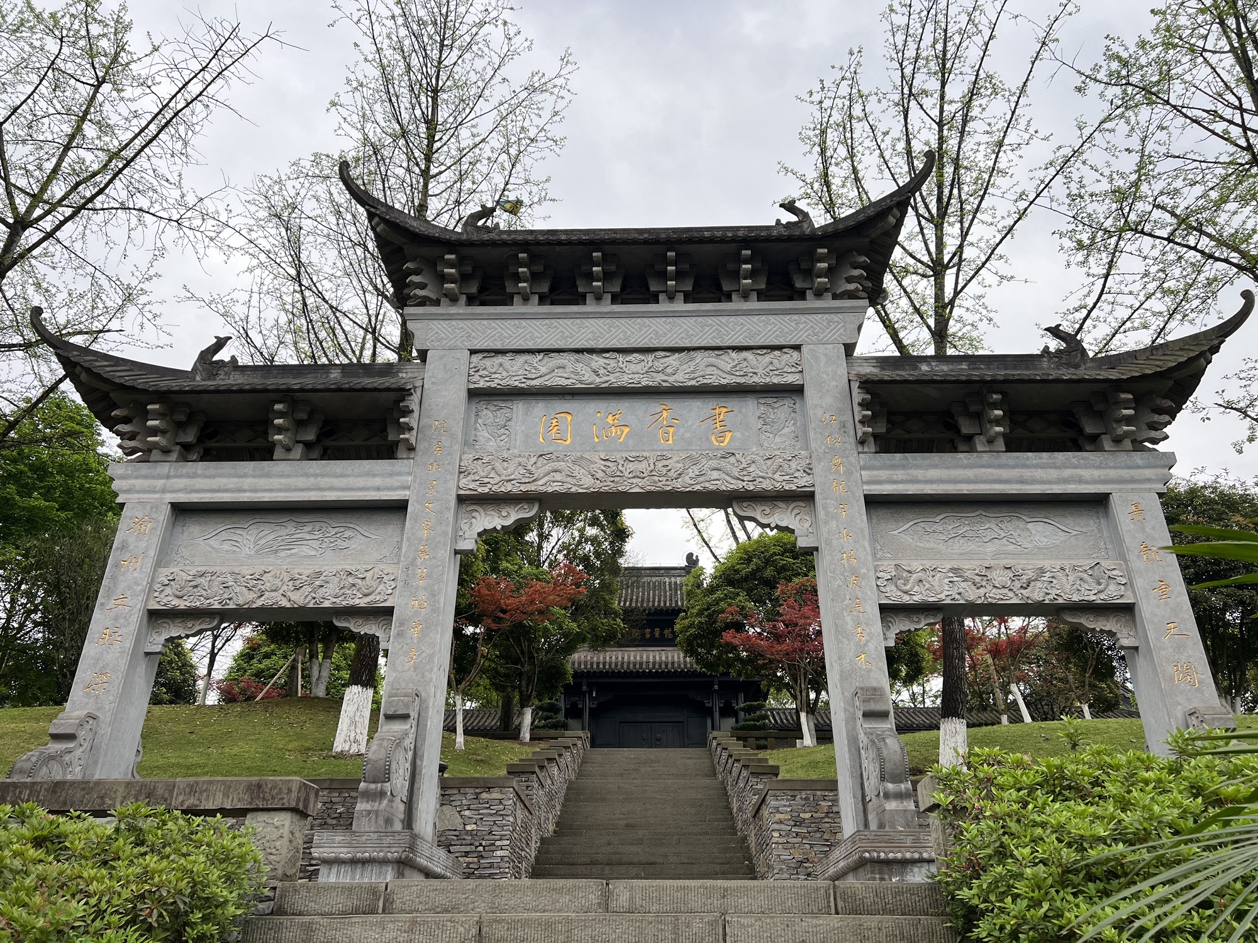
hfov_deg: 67.3
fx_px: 945
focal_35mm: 26
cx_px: 629
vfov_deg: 53.1
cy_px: 472
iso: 50
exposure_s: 1/758
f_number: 1.5
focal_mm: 5.7
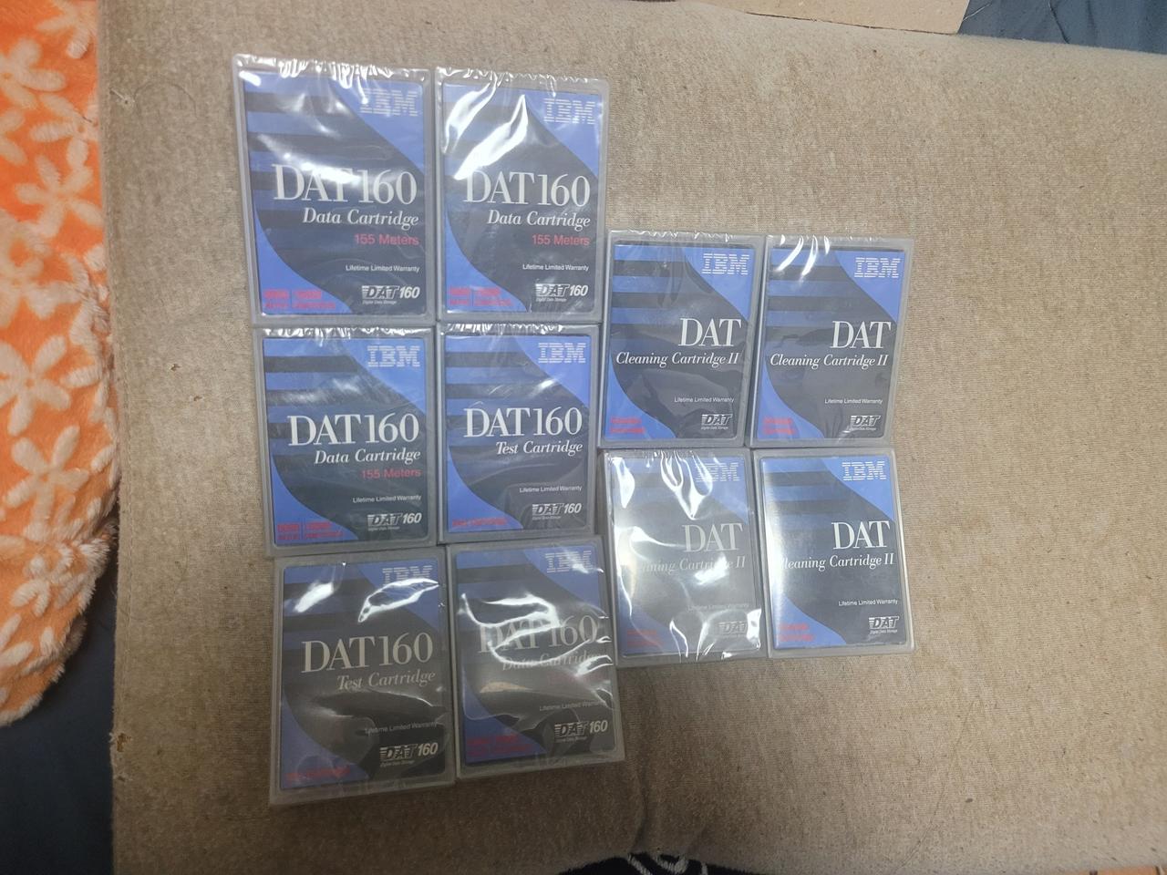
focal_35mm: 26
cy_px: 438
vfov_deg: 53.1
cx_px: 584
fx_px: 877
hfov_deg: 67.3
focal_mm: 5
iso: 500
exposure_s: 1/40
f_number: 1.8
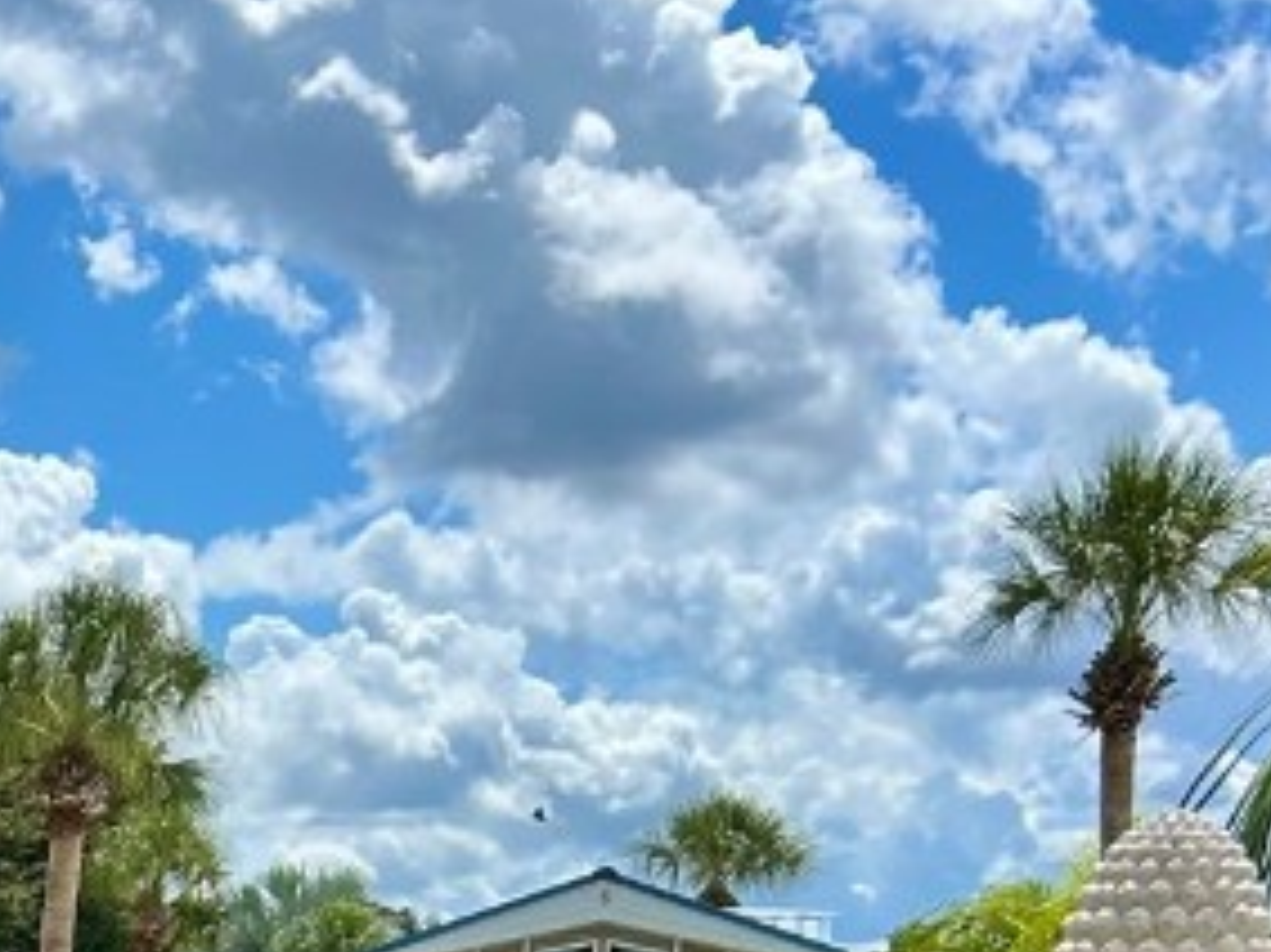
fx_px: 3450
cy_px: 1567
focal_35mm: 94
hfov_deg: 18.2
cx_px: -723
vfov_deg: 14.3
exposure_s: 1/2841
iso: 50
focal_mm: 5.7
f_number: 1.5
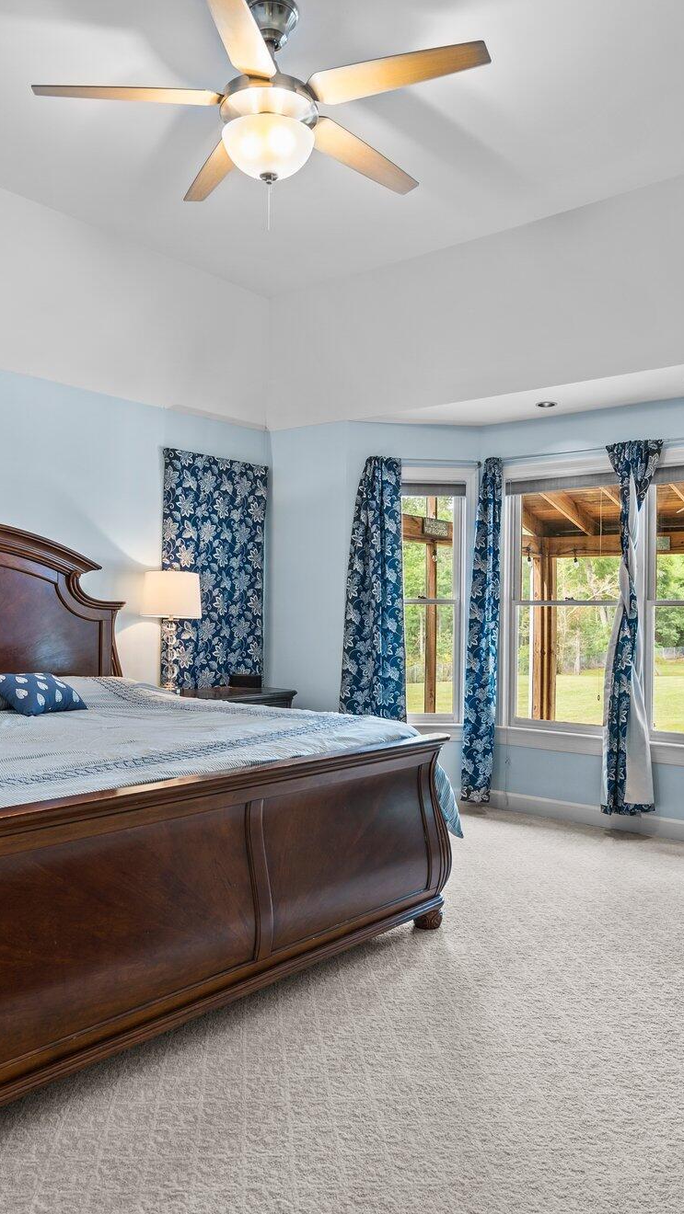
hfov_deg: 44.4
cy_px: 597
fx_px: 838
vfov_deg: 71.9
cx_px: 335
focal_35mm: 26
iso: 200
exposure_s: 1/2
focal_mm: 16
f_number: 4
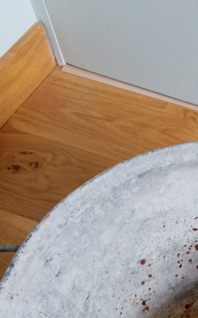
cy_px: 250
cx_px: 234
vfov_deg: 33.1
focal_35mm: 60
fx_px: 518
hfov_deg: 20.3
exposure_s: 1/25
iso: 368
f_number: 1.8
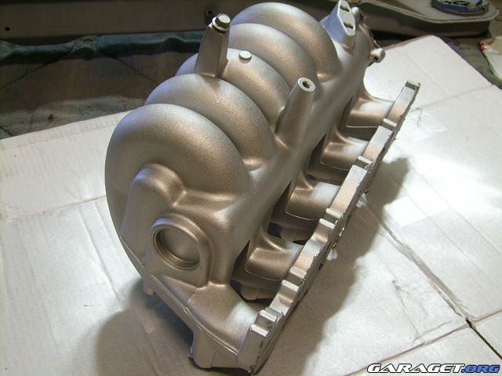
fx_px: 798
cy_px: 188
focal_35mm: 55
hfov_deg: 34.9
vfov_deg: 26.6
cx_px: 251
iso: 100
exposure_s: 1/2
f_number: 3.4
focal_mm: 9.16
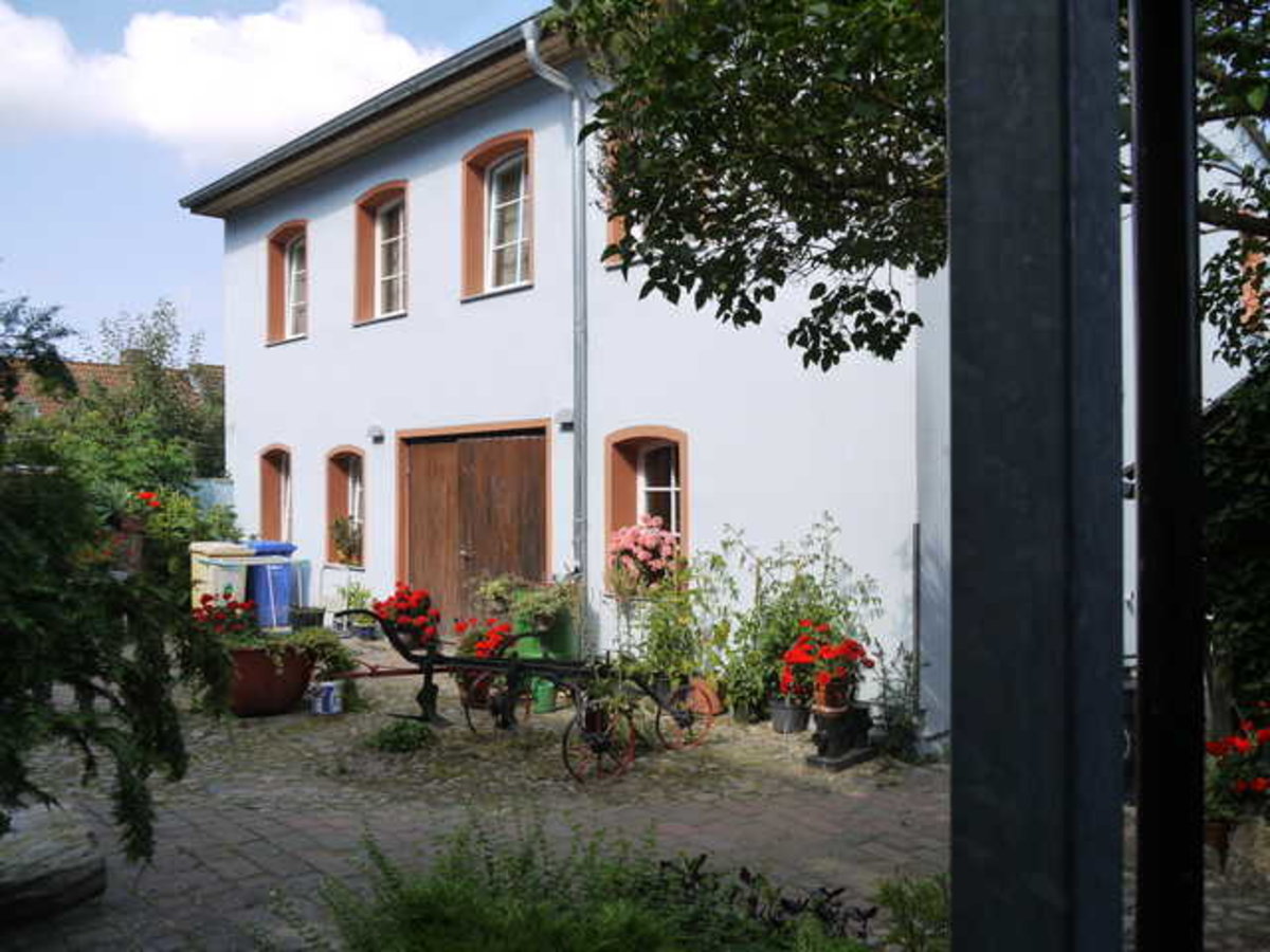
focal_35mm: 28
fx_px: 1027
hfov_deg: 63.4
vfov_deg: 49.7
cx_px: 635
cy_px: 476
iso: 160
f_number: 6.3
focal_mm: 14
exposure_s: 1/320
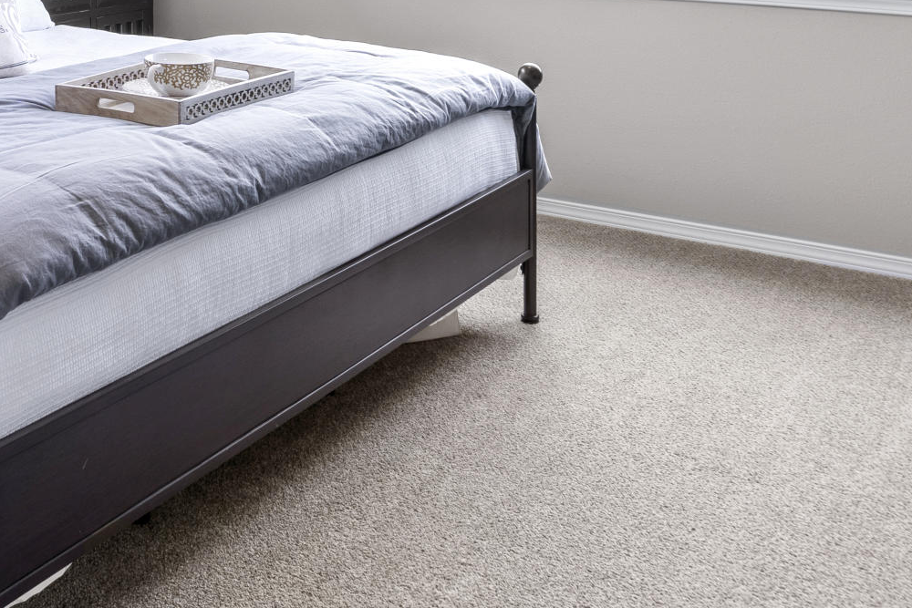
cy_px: -165
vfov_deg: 24.7
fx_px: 1216
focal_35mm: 48
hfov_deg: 39.1
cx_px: 149
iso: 100
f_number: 7.1
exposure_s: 1/4
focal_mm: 16
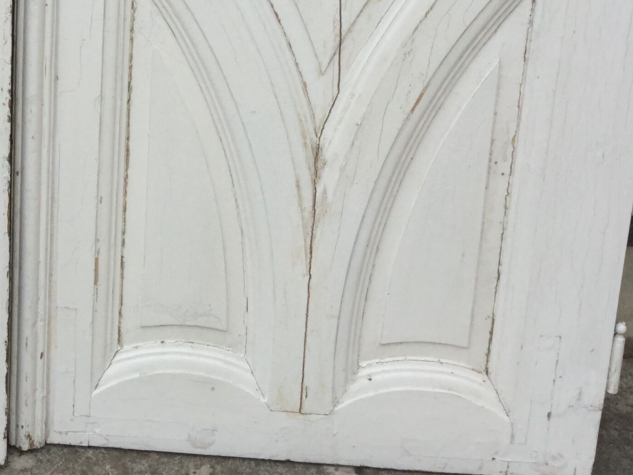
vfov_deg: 19.5
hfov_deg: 25.6
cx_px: 35
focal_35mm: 73
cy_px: -17
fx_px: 1335
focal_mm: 3.3
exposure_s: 1/471
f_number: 2.4
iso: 25
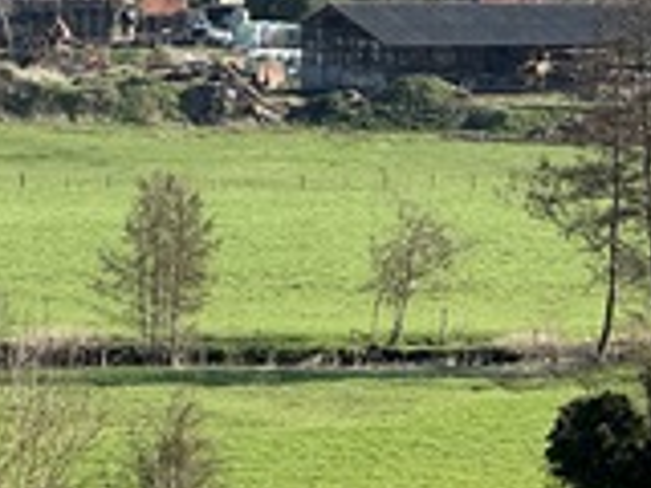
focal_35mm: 289
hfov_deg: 6.9
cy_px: 407
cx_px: 399
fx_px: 5435
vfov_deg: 5.1
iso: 32
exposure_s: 1/349
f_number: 2.8
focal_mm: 9
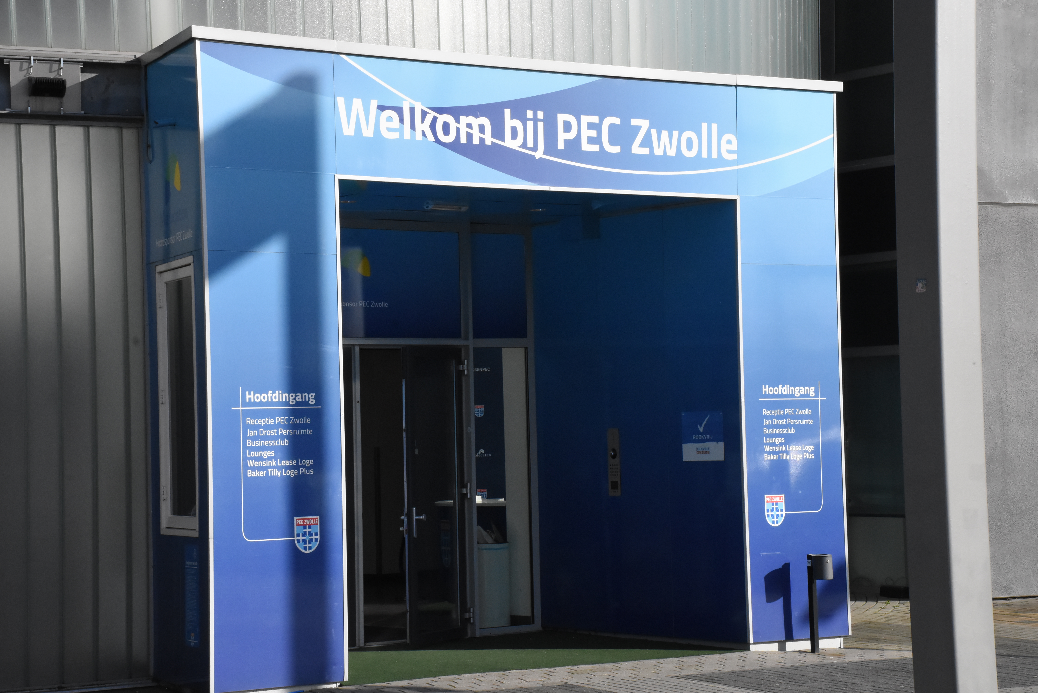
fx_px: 2422
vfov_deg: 16.3
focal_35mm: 84
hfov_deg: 24.2
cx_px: 519
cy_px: 346
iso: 3200
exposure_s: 1/2500
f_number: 13
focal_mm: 56
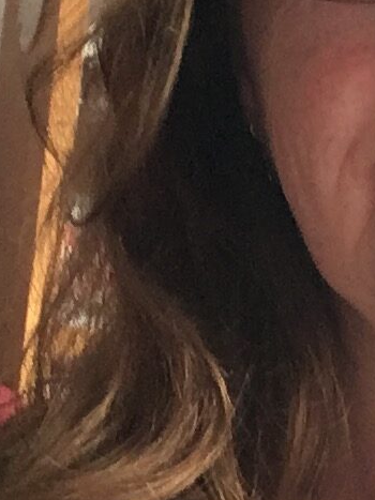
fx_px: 1228
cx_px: 422
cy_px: 201
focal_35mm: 85
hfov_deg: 16.8
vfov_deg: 23.0
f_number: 2.4
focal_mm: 2.15
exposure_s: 1/17
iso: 400
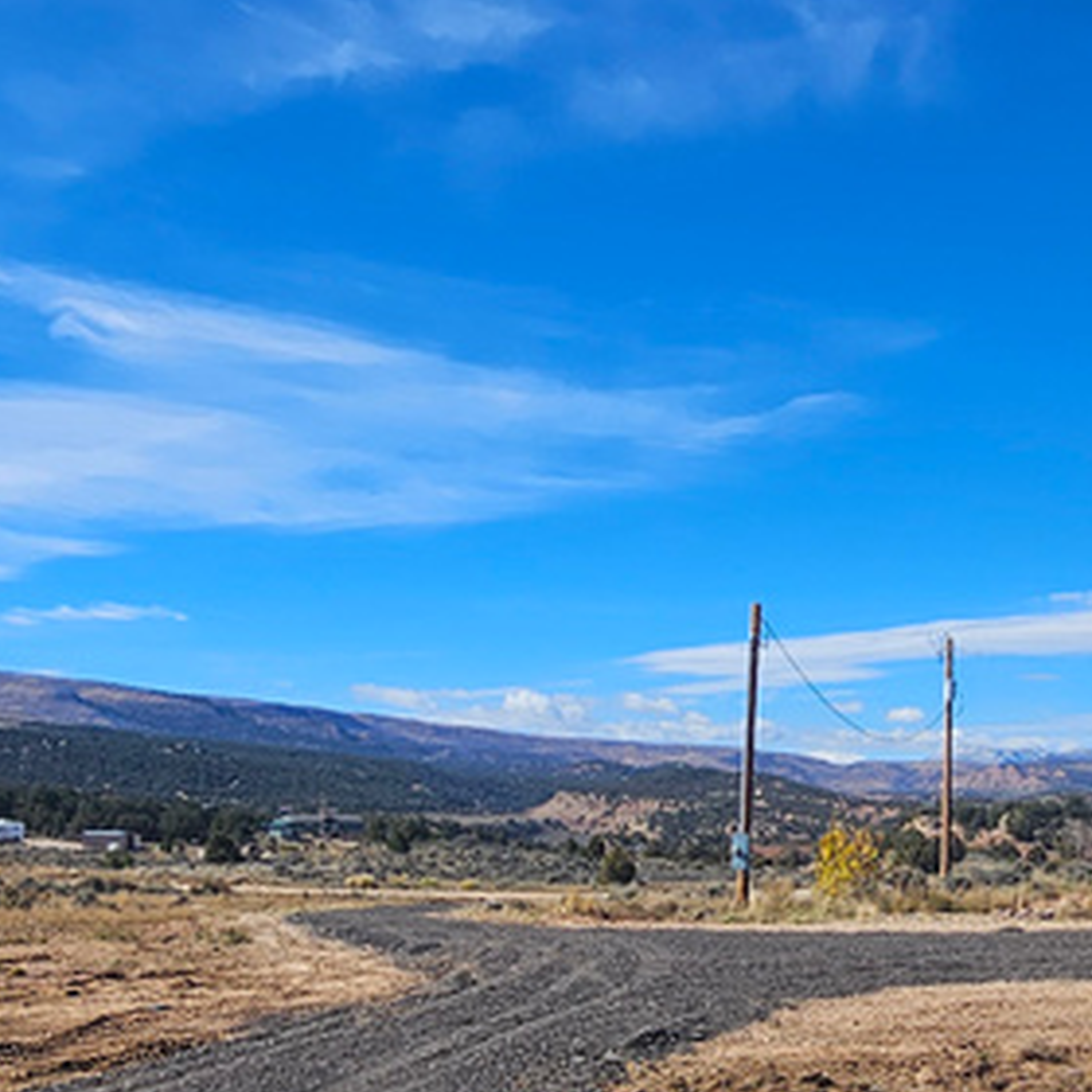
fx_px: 1499
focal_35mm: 42
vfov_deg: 39.6
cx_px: 842
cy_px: 714
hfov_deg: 38.8
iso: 50
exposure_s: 1/2752
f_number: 2.2
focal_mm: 2.2
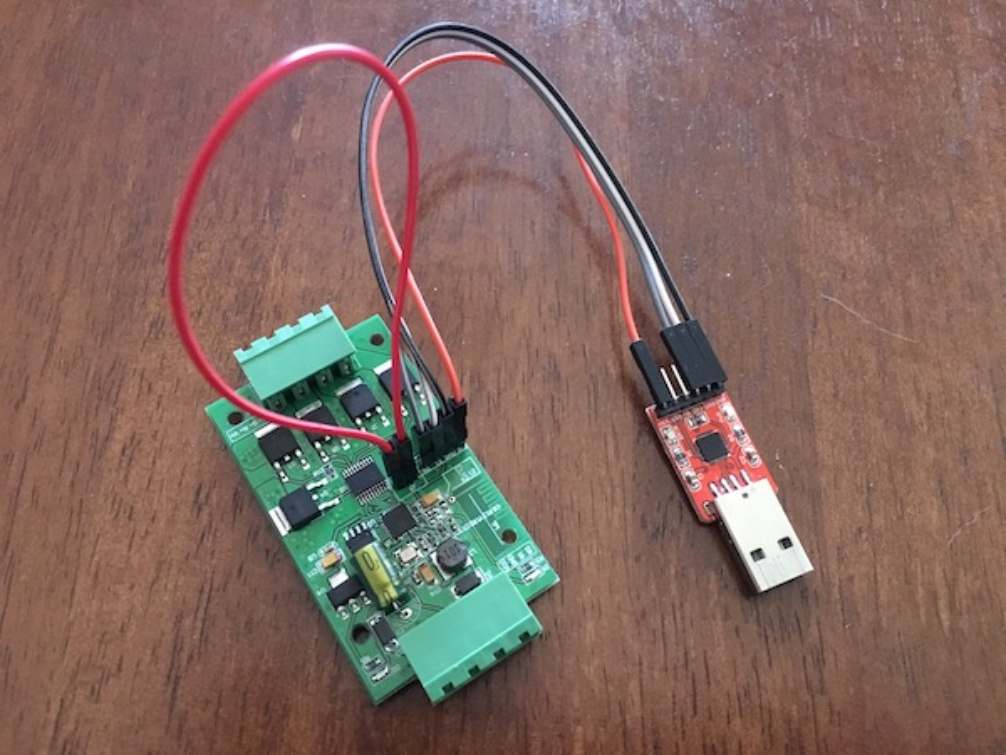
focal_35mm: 29
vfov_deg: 48.2
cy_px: 378
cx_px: 503
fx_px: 843
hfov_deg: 61.7
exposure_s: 1/15
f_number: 2.2
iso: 320
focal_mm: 4.15
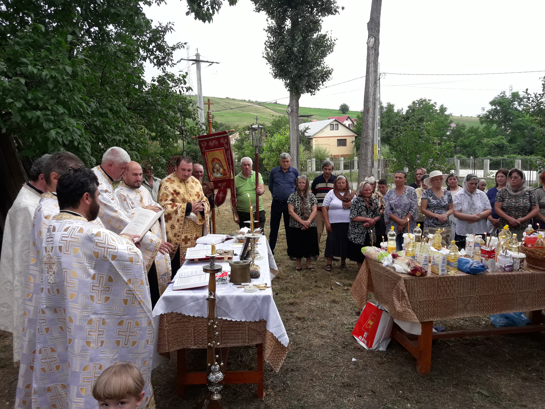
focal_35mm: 28
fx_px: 441
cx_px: 272
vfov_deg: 49.7
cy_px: 204
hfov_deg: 63.4
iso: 40
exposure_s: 1/262
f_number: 1.9
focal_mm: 3.7
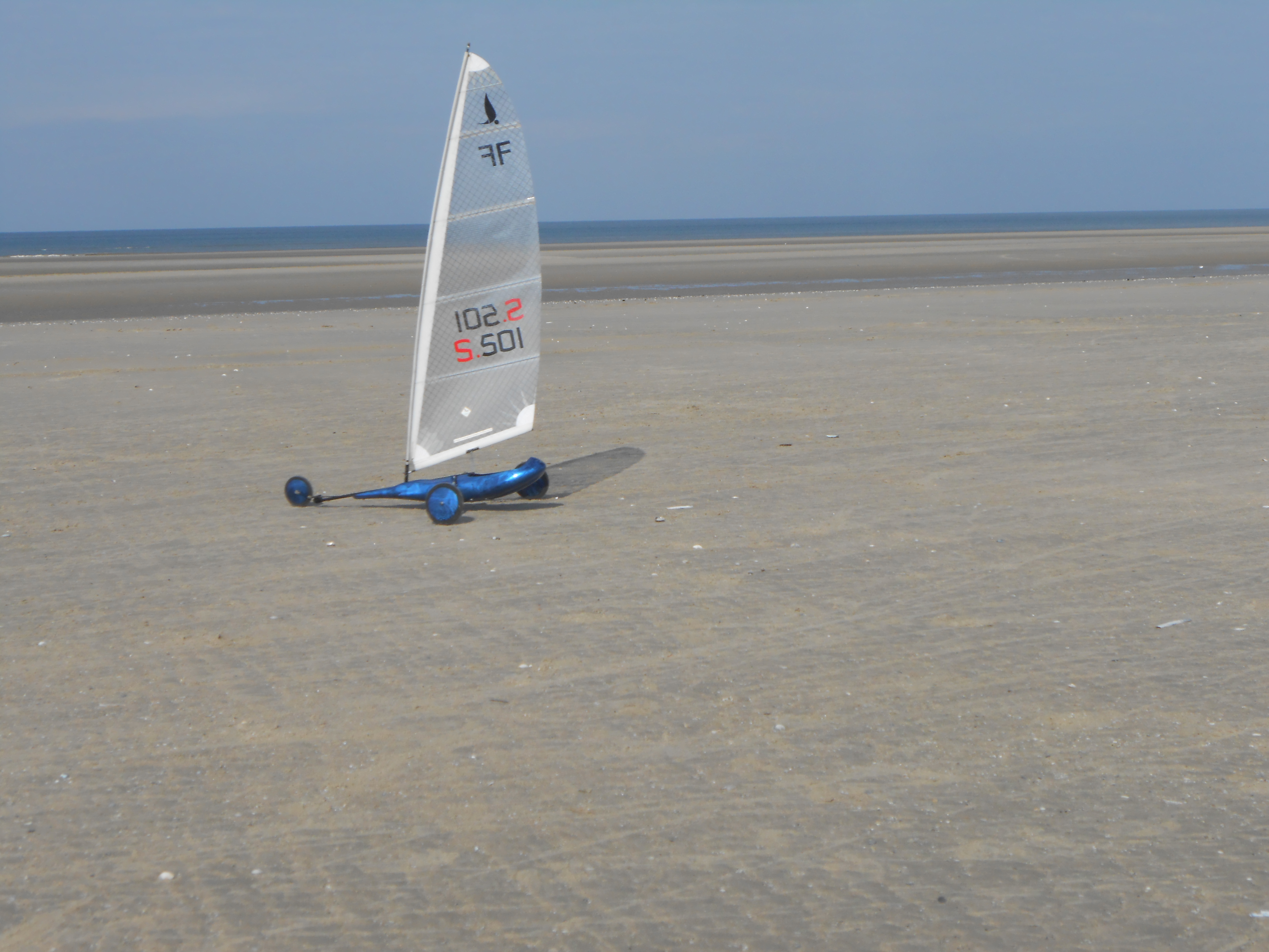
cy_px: 476
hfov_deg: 30.7
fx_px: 2310
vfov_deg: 23.3
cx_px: 634
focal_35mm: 63
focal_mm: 11.3
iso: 80
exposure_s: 1/640
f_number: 5.6
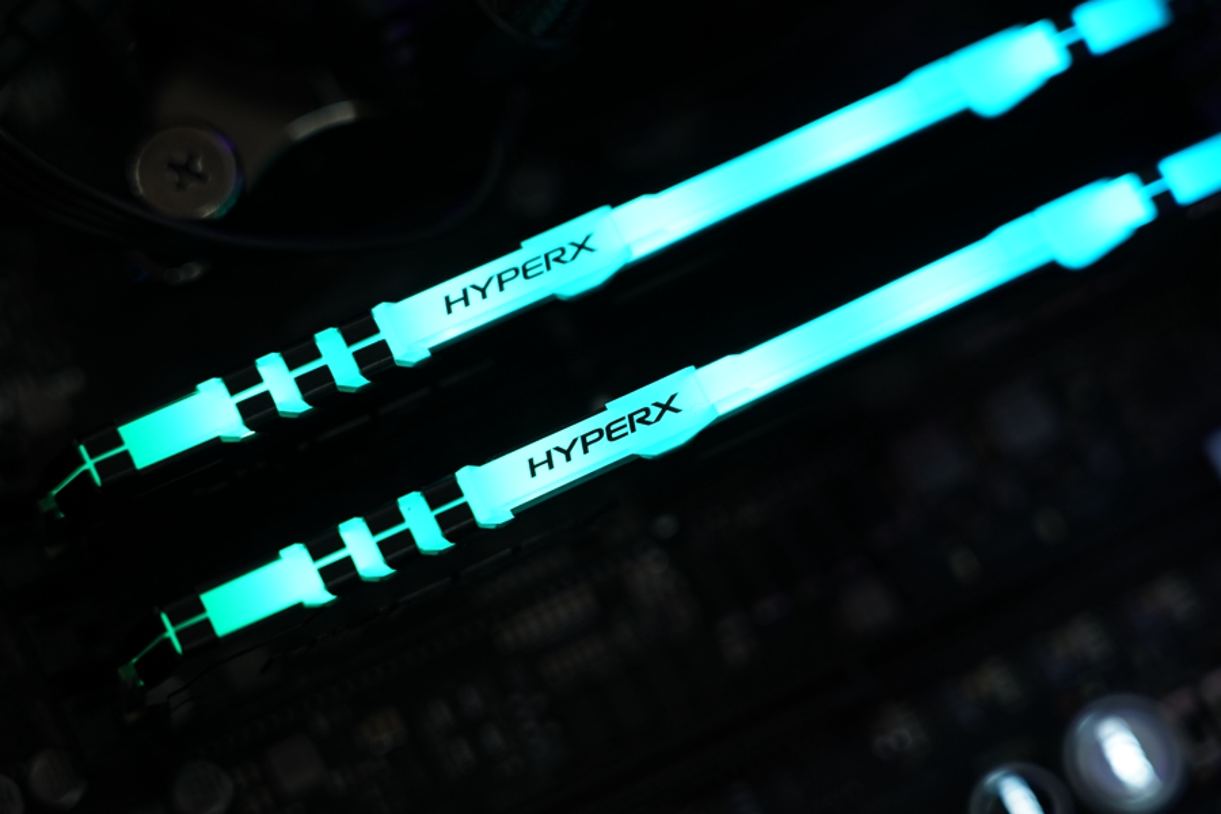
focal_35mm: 104
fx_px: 3527
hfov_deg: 19.6
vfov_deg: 13.2
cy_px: 407
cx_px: 610
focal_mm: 104
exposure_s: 1/100
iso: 500
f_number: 4
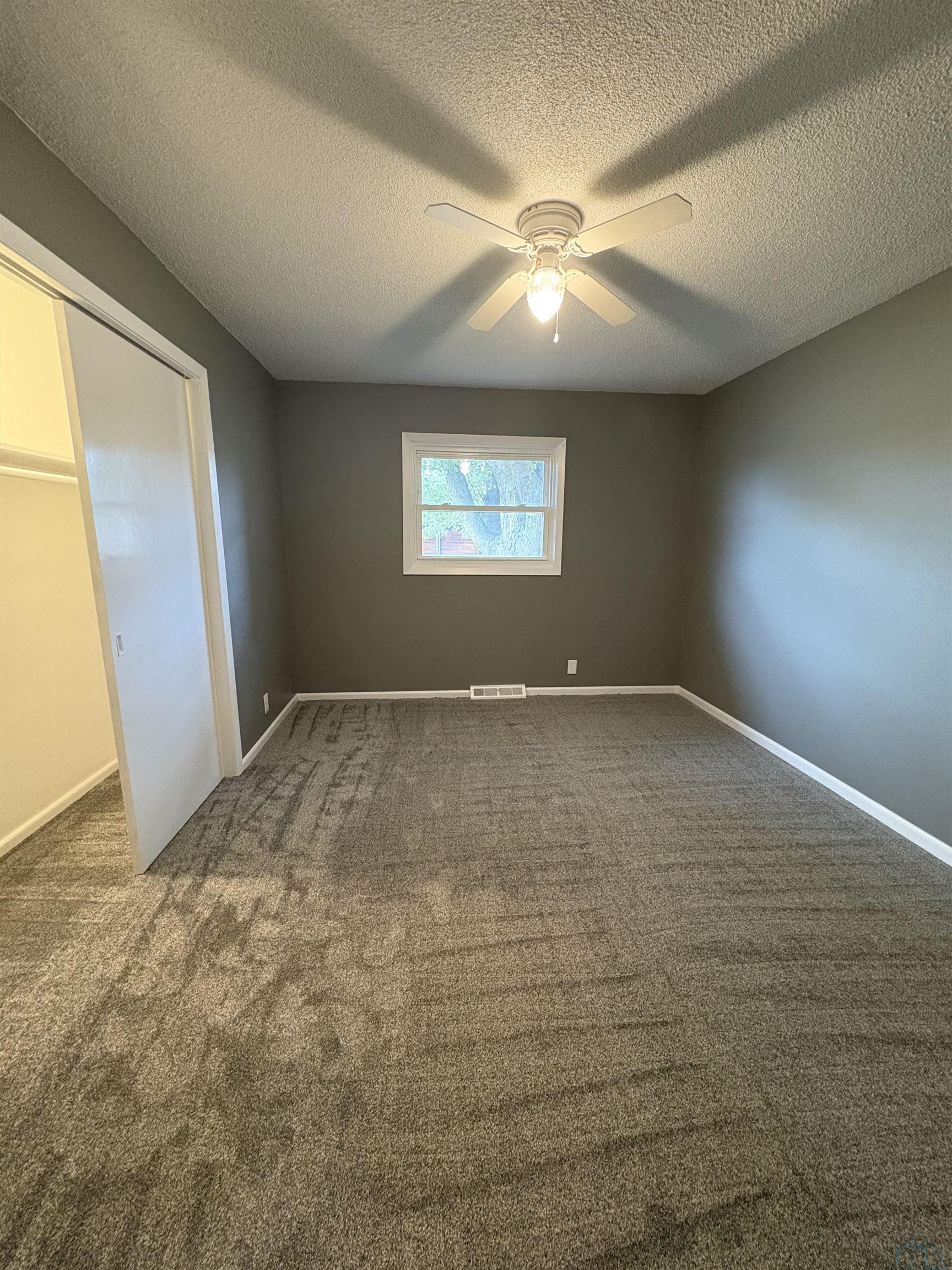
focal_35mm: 14
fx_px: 513
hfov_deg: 85.7
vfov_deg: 102.1
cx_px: 476
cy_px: 635
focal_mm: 2.22
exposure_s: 1/40
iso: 640
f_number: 2.2
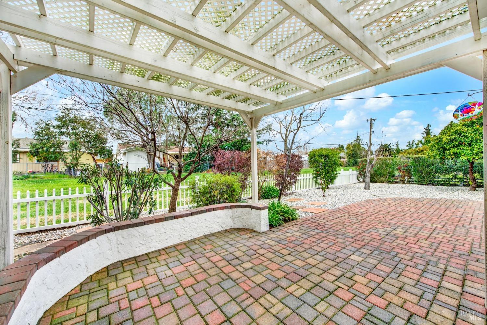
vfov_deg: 81.3
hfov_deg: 104.2
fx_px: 189
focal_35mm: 14
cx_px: 244
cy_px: 162
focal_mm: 14
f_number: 14
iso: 100
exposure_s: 1/30
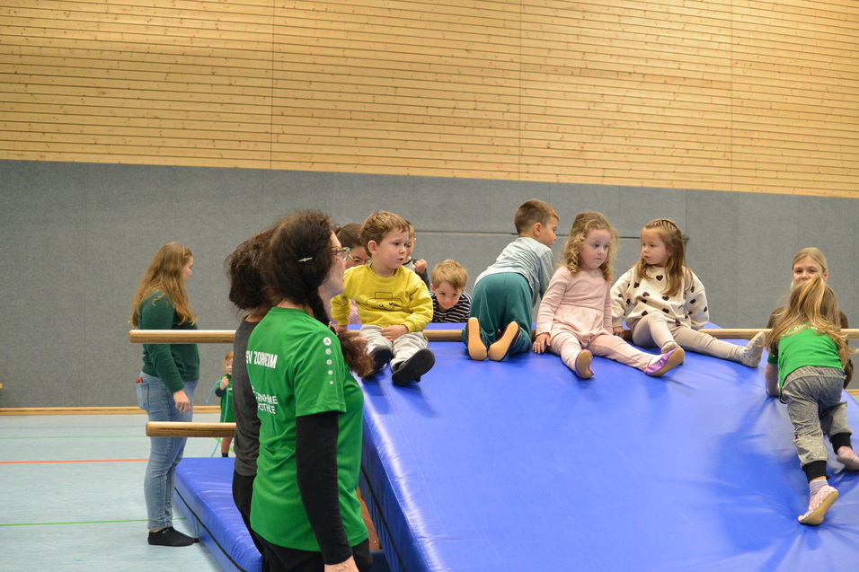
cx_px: 430
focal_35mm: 49
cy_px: 286
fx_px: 1169
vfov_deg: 27.5
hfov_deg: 40.4
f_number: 1.8
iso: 450
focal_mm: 18.5
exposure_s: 1/125
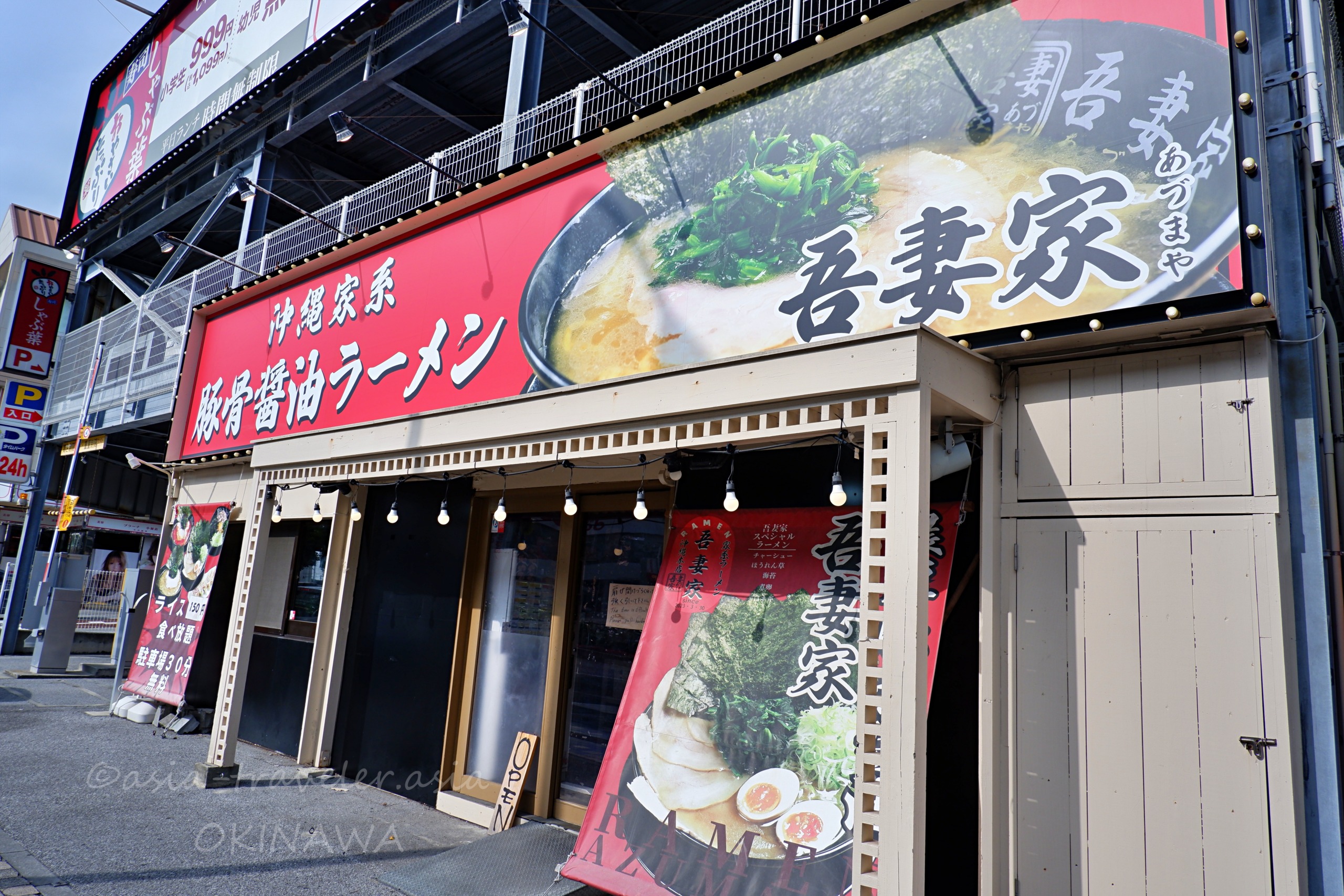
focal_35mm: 23
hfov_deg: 76.1
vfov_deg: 55.1
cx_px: 672
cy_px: 448
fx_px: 859
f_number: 9
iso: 200
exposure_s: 1/500
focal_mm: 15
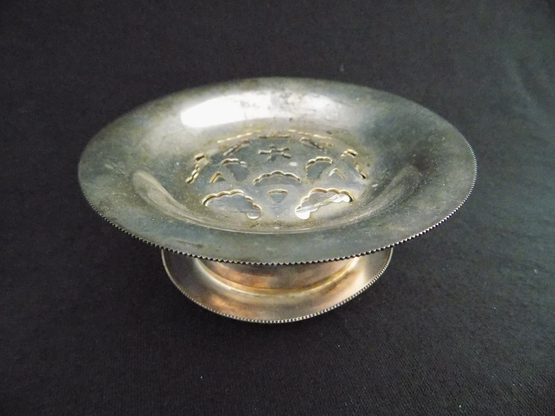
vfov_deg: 58.9
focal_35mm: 23
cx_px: 278
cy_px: 208
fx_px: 369
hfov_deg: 73.9
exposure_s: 1/15
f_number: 3.1
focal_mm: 4
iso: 1600
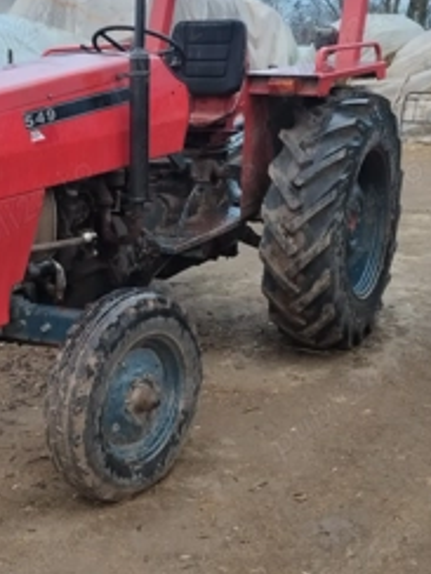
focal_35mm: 41
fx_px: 681
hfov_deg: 34.3
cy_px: 256
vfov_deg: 45.7
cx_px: 99
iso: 200
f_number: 1.89
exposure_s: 1/33.3
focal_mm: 5.95
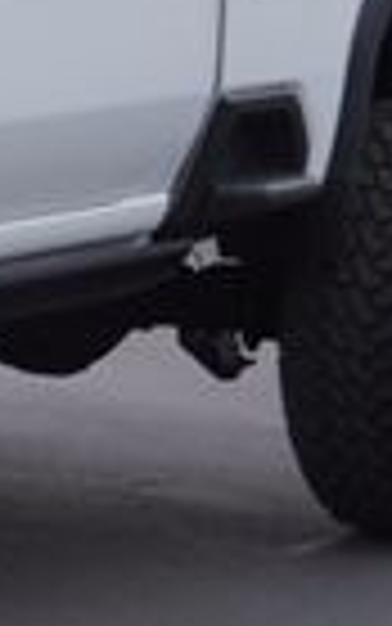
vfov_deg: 7.6
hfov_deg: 4.6
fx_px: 4702
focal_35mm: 275
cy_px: 176
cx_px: -707
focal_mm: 39
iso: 125
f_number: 5.6
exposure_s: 1/60
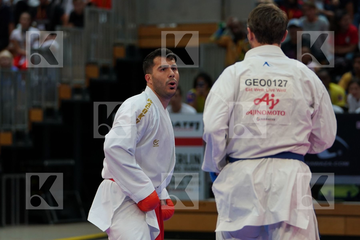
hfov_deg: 11.6
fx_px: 1770
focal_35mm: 177
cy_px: 120
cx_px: 180
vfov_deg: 7.8
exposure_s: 1/1000
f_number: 2.8
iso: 1250
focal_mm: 118
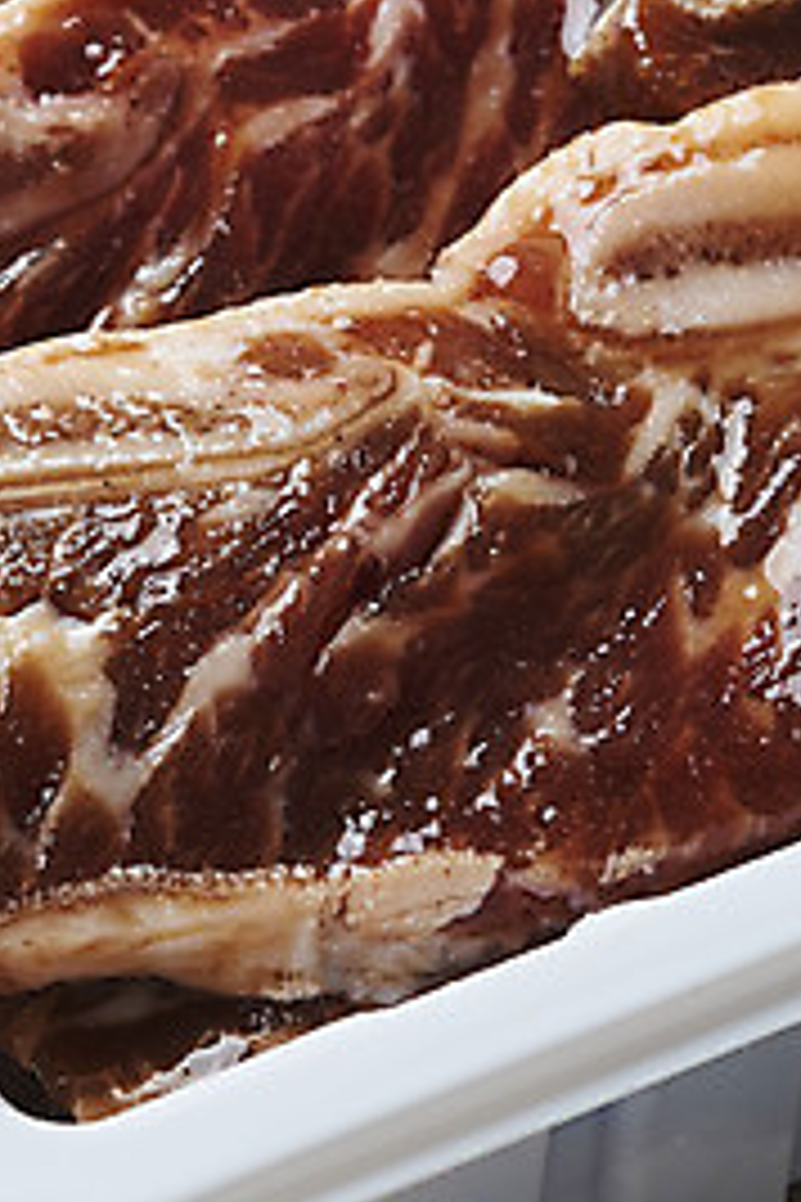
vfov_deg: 8.7
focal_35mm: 236
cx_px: 74
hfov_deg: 5.8
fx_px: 7876
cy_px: 446
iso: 100
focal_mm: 105
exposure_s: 1/125
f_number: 20
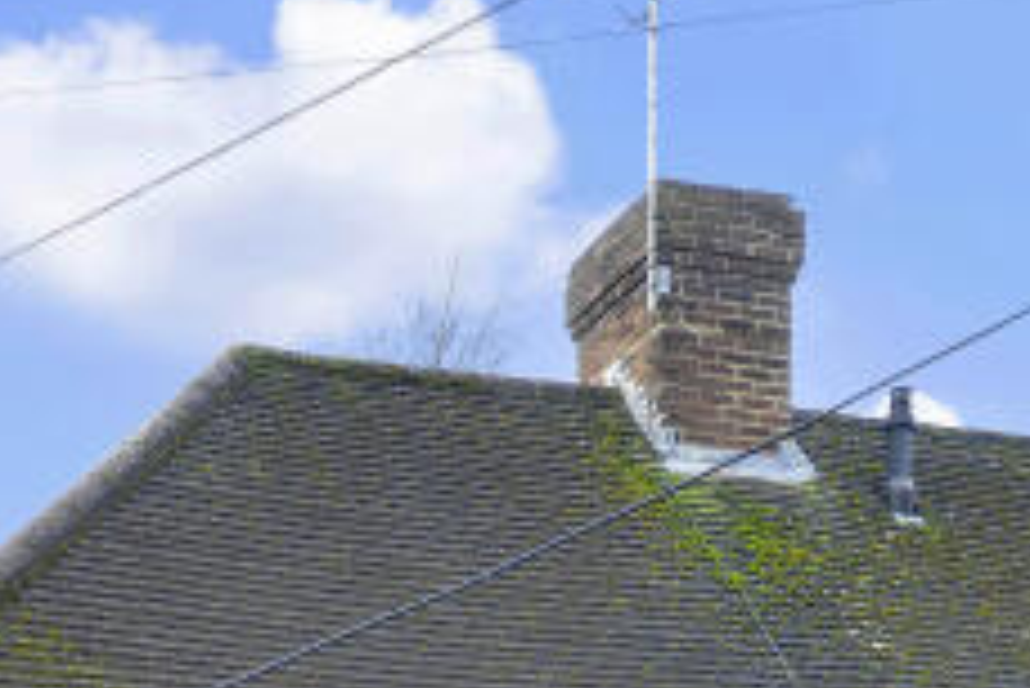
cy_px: 1432
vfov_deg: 13.5
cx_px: 283
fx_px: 2433
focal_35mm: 85
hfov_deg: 23.7
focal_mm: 19
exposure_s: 1/60
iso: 400
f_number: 11
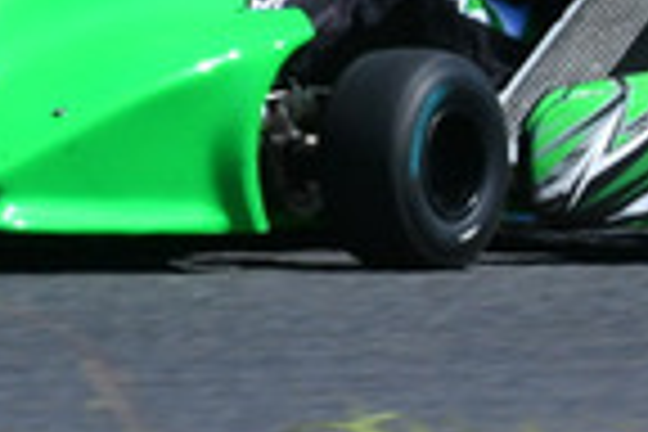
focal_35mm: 3827
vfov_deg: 0.4
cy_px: -72
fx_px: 68881
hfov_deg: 0.5
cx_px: 1238
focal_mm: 460
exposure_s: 1/640
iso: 500
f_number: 11
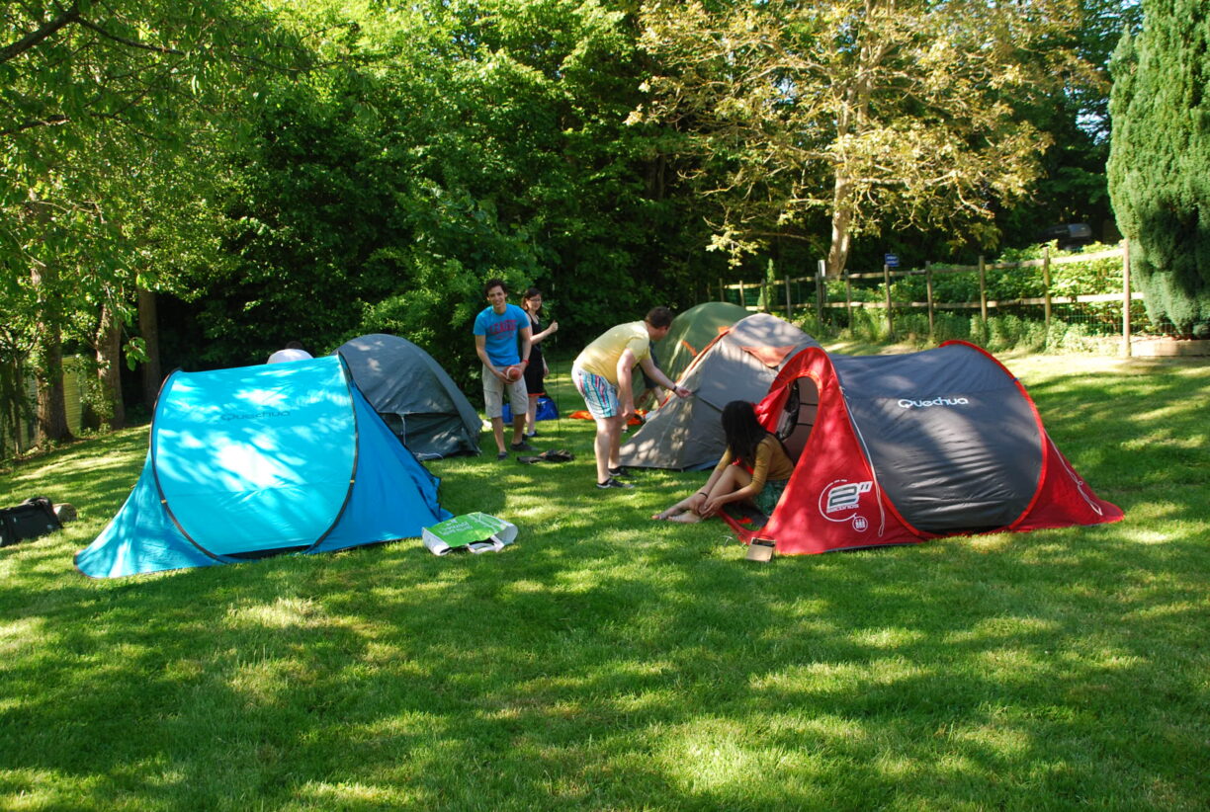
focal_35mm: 33
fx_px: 1112
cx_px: 605
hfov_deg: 57.1
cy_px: 406
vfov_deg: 40.2
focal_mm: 22
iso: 200
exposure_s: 1/125
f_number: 5.6
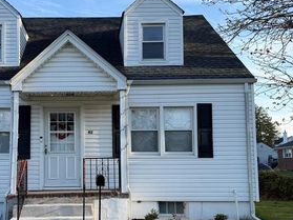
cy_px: 139
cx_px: 87
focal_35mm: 43
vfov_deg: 33.4
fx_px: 364
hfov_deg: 43.0
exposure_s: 1/1553
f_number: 1.78
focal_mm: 6.76
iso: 80
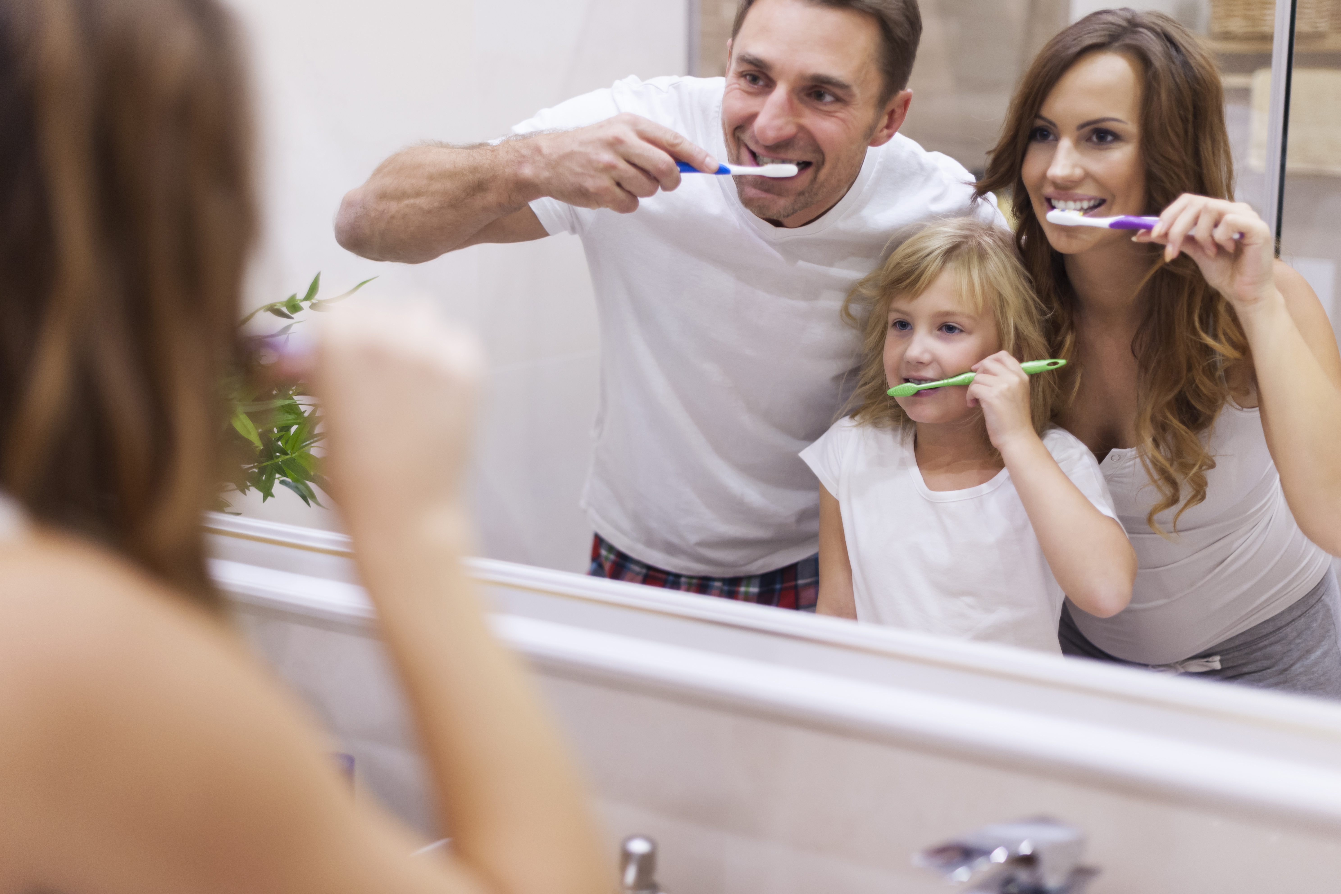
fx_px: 1862
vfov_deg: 27.0
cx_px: 670
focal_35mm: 50
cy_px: 447
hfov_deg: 39.6
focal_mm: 50
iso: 200
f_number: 2
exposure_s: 1/60
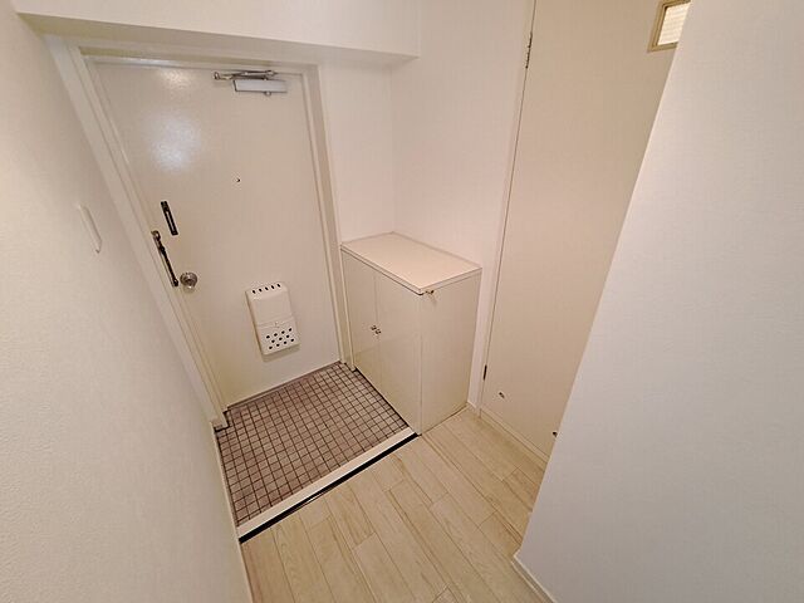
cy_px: 302
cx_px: 402
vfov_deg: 89.9
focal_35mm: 13
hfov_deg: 106.2
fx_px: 302
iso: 250
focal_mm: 1.74
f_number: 2.2
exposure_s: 1/24
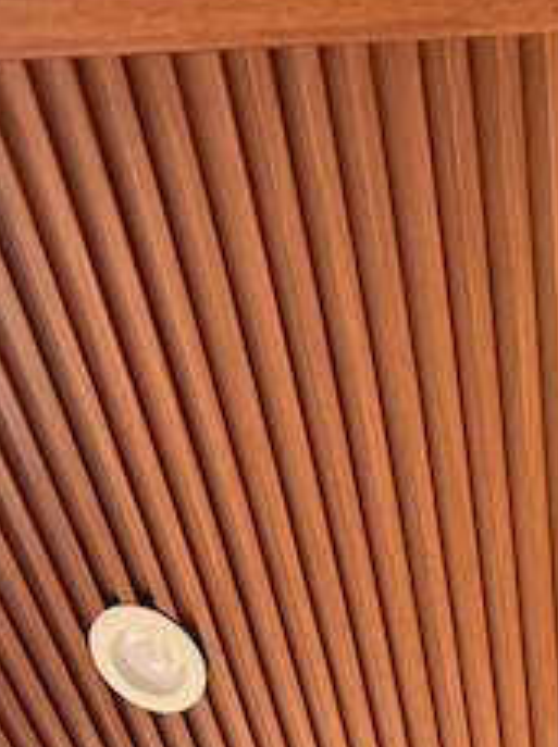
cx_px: 587
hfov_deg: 27.5
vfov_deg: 25.3
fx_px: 1056
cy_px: 1207
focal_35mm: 49
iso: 64
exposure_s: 1/107
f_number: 2.2
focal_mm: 2.22
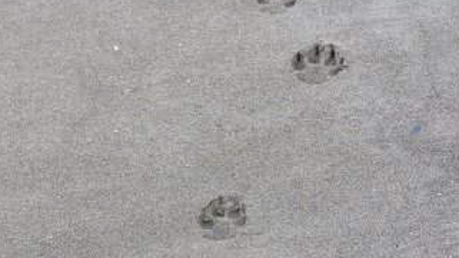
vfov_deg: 13.5
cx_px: 219
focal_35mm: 84
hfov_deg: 25.3
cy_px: 398
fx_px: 1022
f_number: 4.5
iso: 1000
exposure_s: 1/400
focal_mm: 28
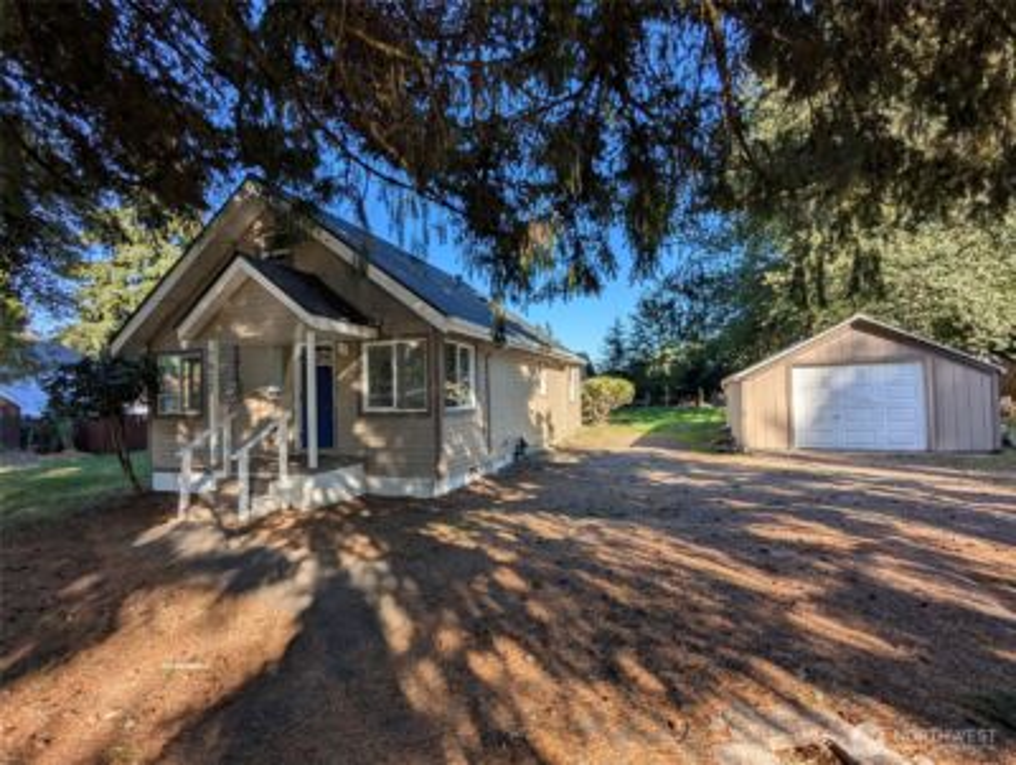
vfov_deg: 78.2
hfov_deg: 94.4
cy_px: 382
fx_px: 470
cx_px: 508
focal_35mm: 16
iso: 44
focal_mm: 2.35
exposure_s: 1/892
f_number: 2.2
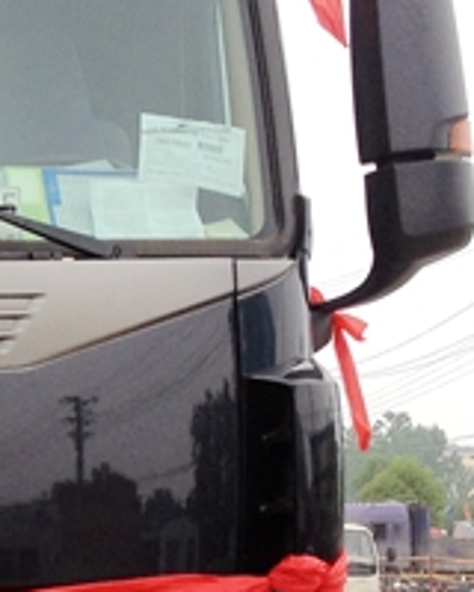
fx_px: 2700
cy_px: 469
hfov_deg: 9.7
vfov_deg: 12.5
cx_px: -270
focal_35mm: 154
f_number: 2.4
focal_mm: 4.28
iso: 64
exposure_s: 1/836
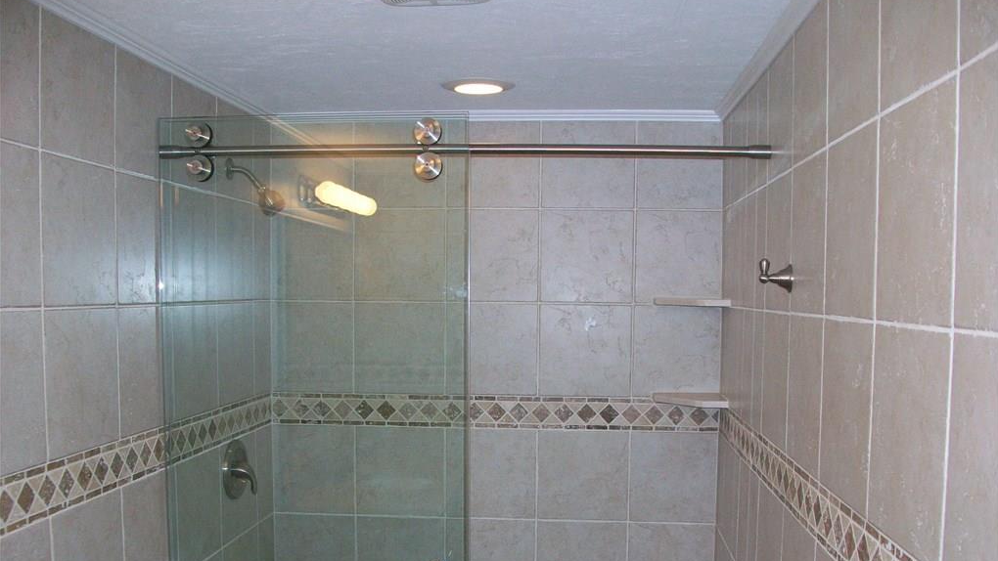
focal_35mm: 35
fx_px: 926
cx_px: 500
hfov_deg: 56.6
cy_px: 347
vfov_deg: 33.6
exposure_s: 1/60
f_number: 2.8
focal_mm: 5.7
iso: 120
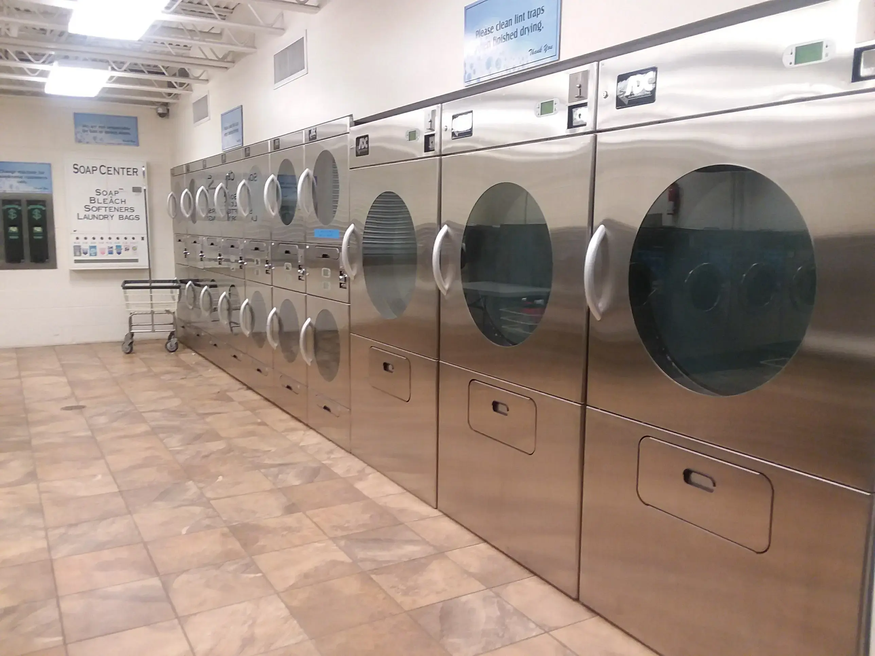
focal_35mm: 29
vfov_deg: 48.2
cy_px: 328
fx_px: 733
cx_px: 438
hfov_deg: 61.7
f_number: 1.9
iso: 80
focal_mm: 2.47
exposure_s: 1/30
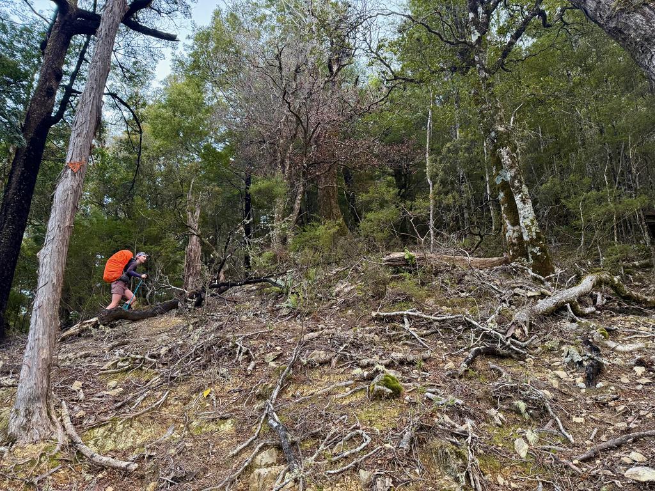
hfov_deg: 71.6
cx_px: 328
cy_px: 246
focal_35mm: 24
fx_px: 454
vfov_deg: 56.8
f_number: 1.78
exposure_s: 1/96
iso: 200
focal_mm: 6.76
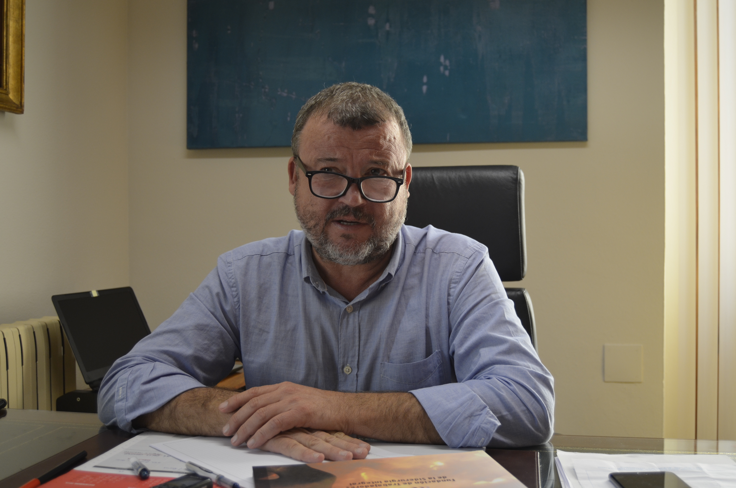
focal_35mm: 39
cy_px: 244
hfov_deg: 49.6
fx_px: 796
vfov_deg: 34.1
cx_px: 368
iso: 400
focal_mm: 26
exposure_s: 1/60
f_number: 4
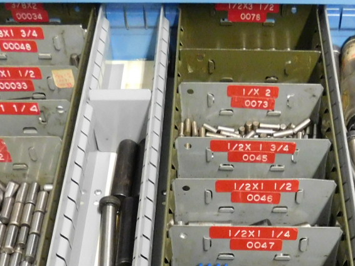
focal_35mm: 65
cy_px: 362
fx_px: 667
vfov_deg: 20.3
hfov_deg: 29.6
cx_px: 240
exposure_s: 1/8
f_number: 3
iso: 450
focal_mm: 4
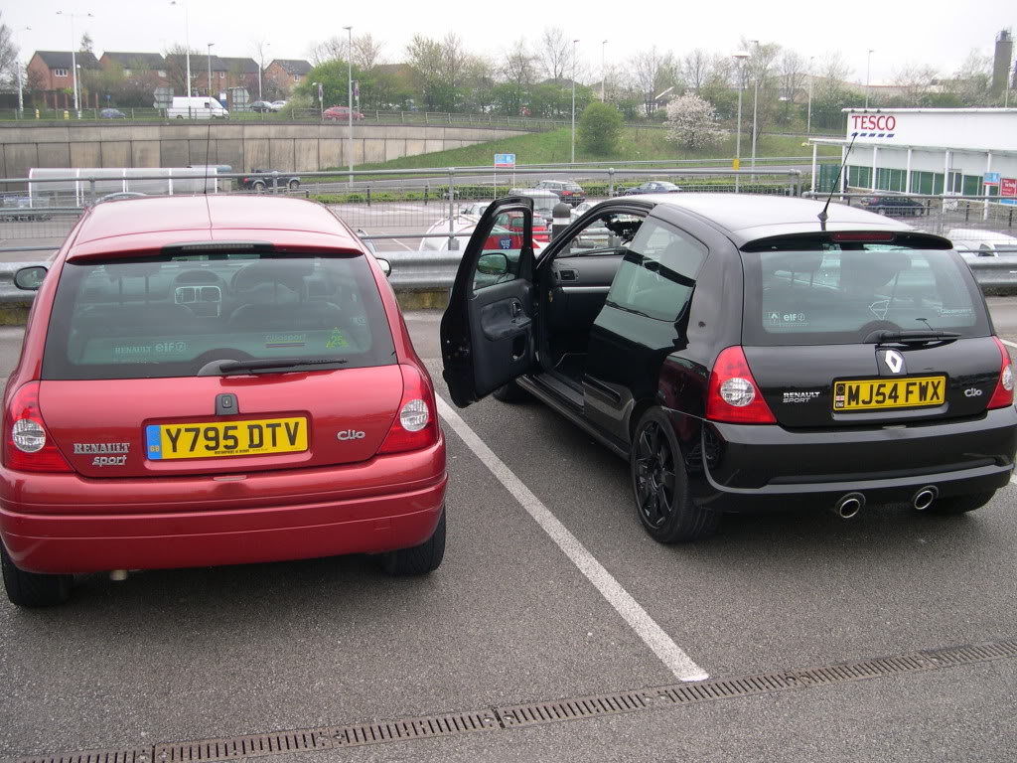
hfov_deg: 49.0
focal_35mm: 38
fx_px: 1116
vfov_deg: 37.7
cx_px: 508
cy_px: 382
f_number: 2.8
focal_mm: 8
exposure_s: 1/201
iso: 100
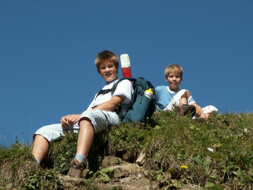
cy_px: 95
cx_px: 126
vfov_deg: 11.6
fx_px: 936
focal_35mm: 128
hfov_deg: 15.4
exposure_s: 1/200
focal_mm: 20.93
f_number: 8
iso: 50
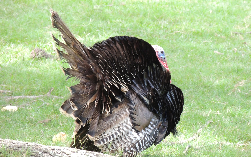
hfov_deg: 3.6
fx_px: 3995
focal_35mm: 584
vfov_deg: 2.3
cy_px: 93
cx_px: 126
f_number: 4.9
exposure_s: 1/250
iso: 800
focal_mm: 98.1
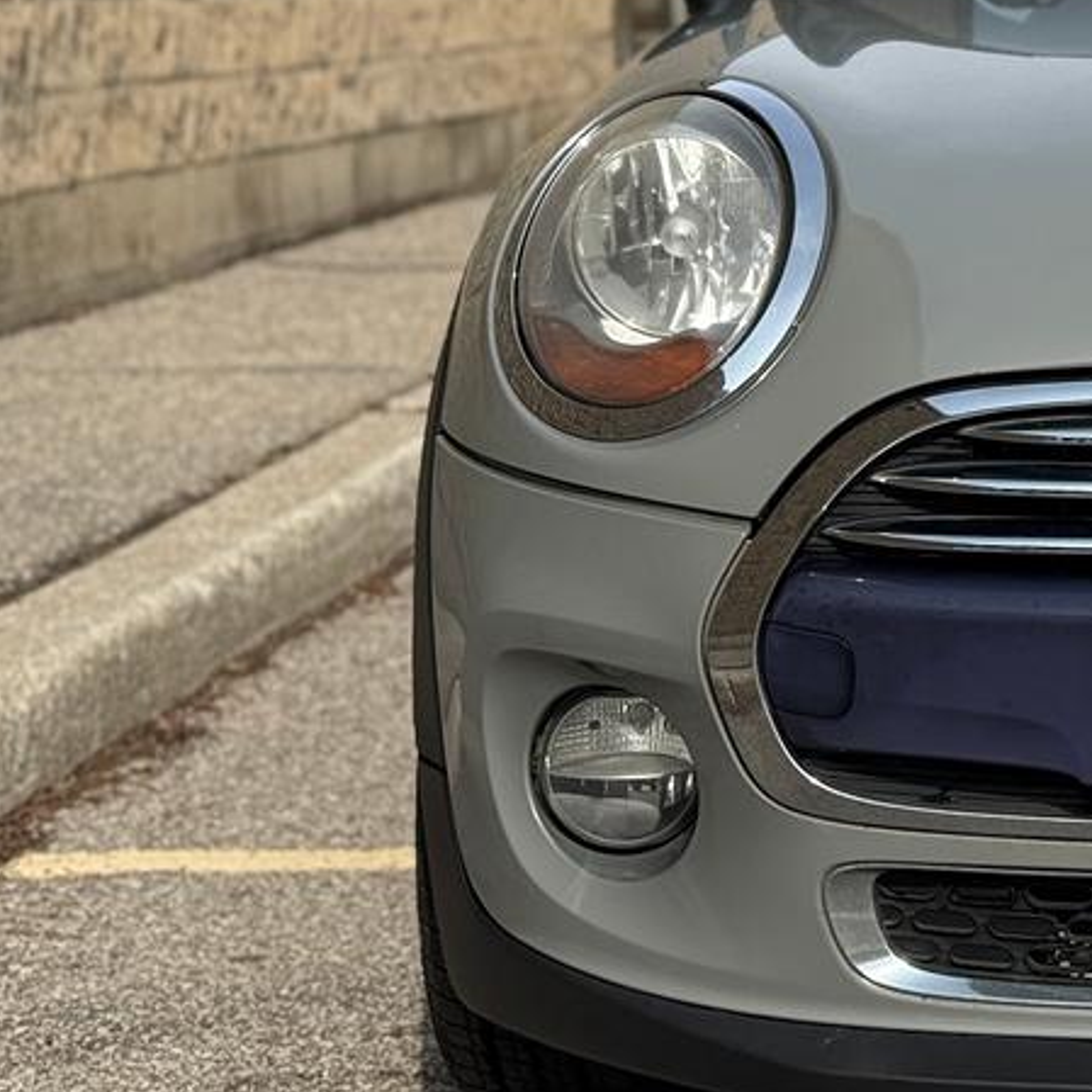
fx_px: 4319
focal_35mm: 121
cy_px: 129
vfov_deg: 14.3
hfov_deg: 13.9
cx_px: 1420
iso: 100
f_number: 1.78
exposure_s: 1/7143
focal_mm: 6.76
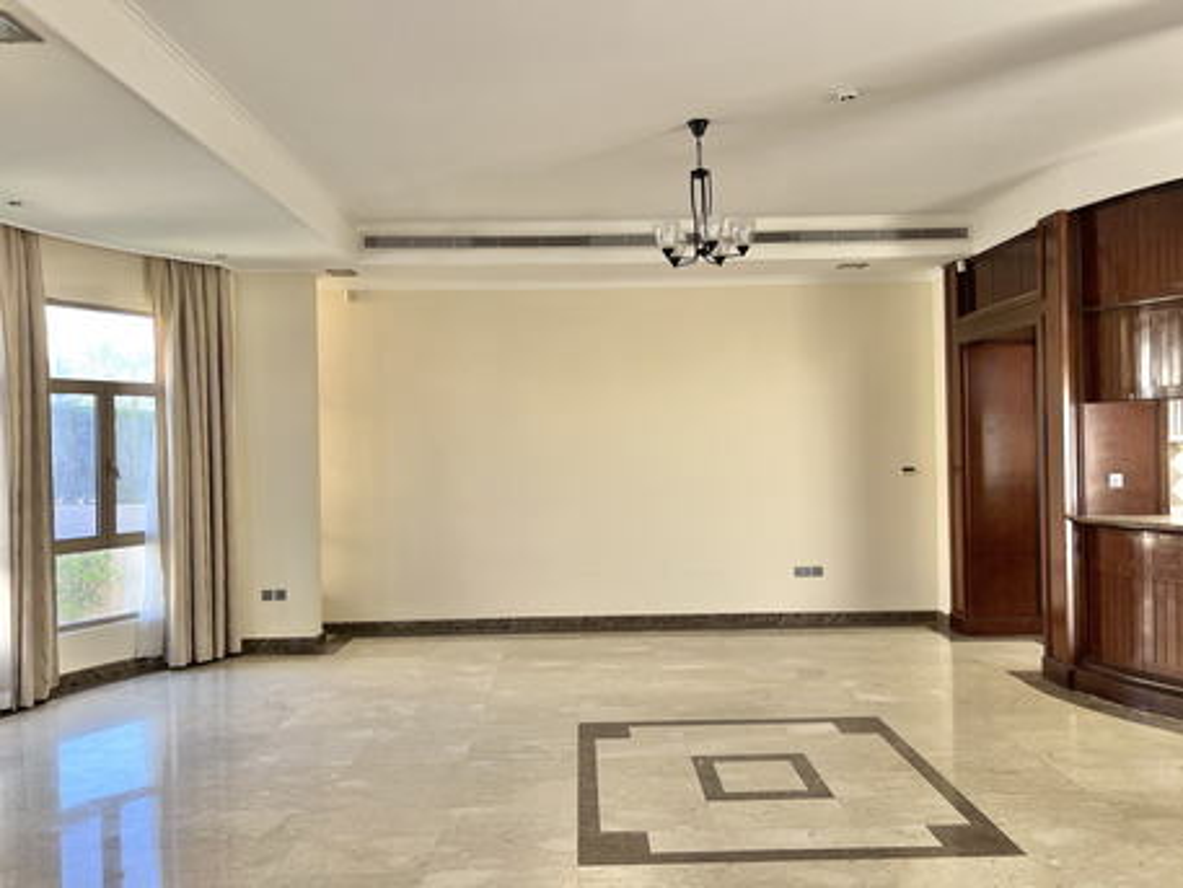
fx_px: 889
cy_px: 444
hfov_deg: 67.3
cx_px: 592
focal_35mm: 26
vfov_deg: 53.1
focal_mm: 5.7
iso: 125
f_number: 1.5
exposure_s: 1/111
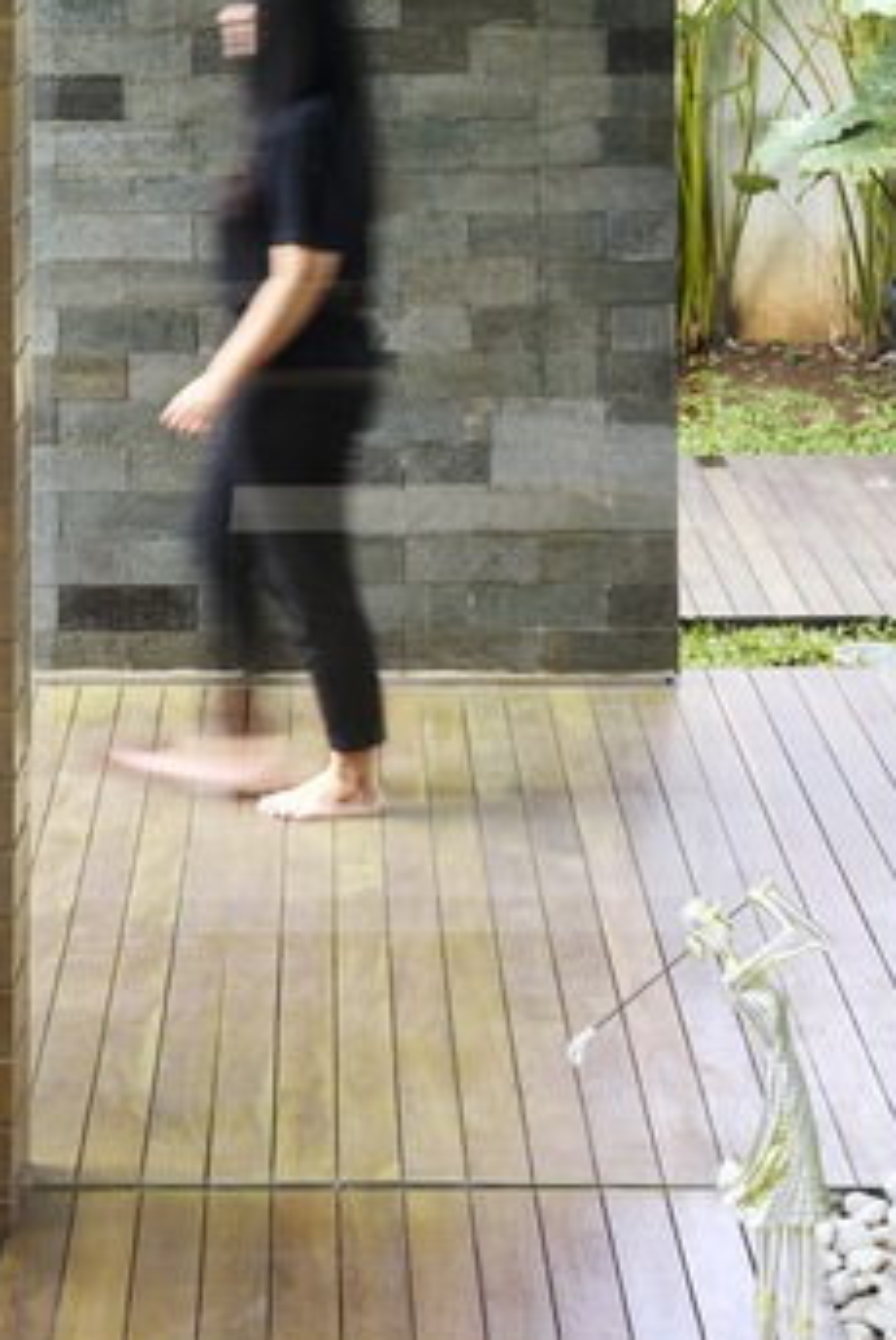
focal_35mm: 90
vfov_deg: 20.6
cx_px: 415
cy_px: -397
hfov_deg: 15.2
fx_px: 3353
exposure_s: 1/10
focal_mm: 31
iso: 64
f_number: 8
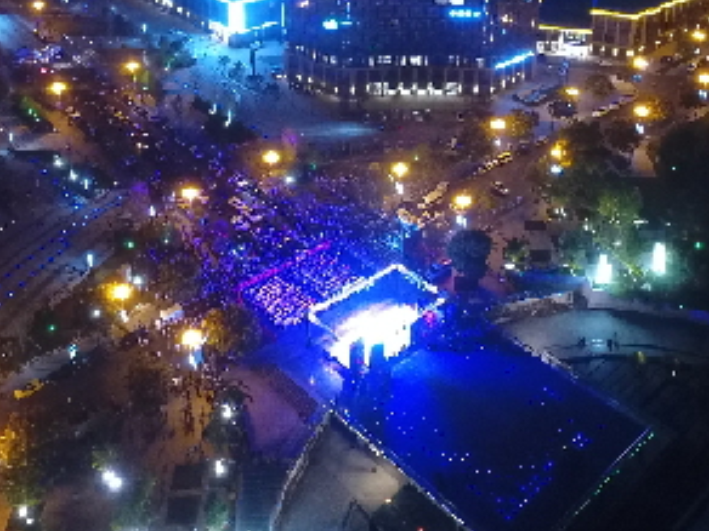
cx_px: 353
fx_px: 840
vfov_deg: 32.7
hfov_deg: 45.8
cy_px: 18
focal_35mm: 41
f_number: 2.8
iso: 1600
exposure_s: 1/5.54
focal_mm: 3.61
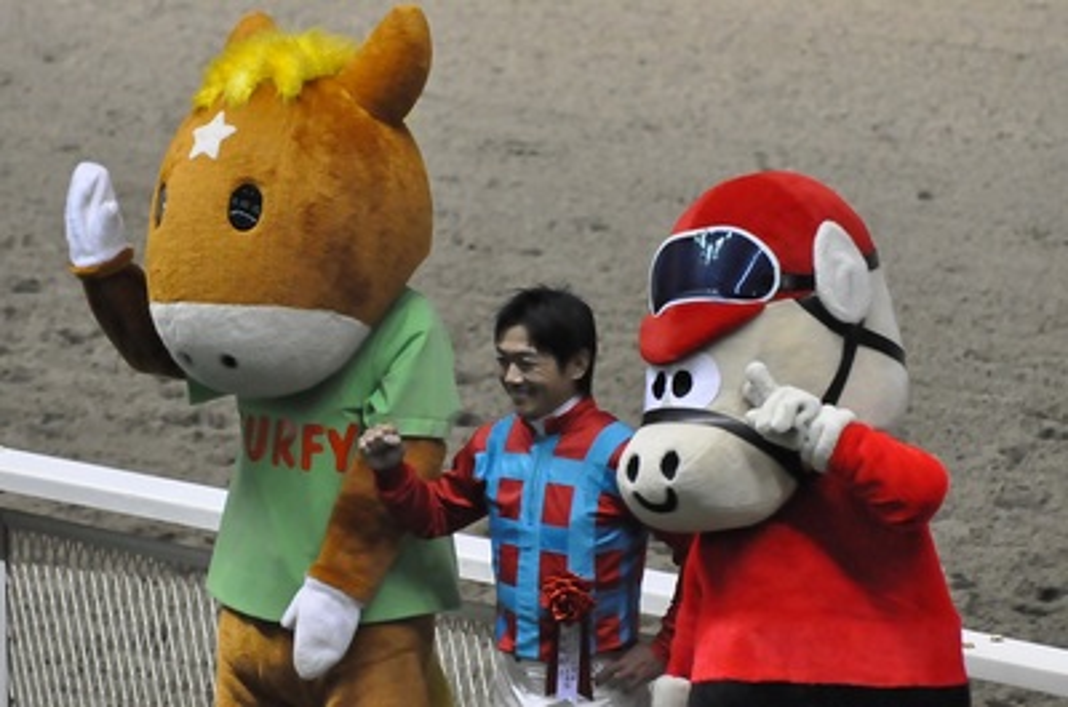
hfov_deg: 7.6
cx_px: 534
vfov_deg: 5.1
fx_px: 7994
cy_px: 354
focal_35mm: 270
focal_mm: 180
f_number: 5
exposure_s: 1/400
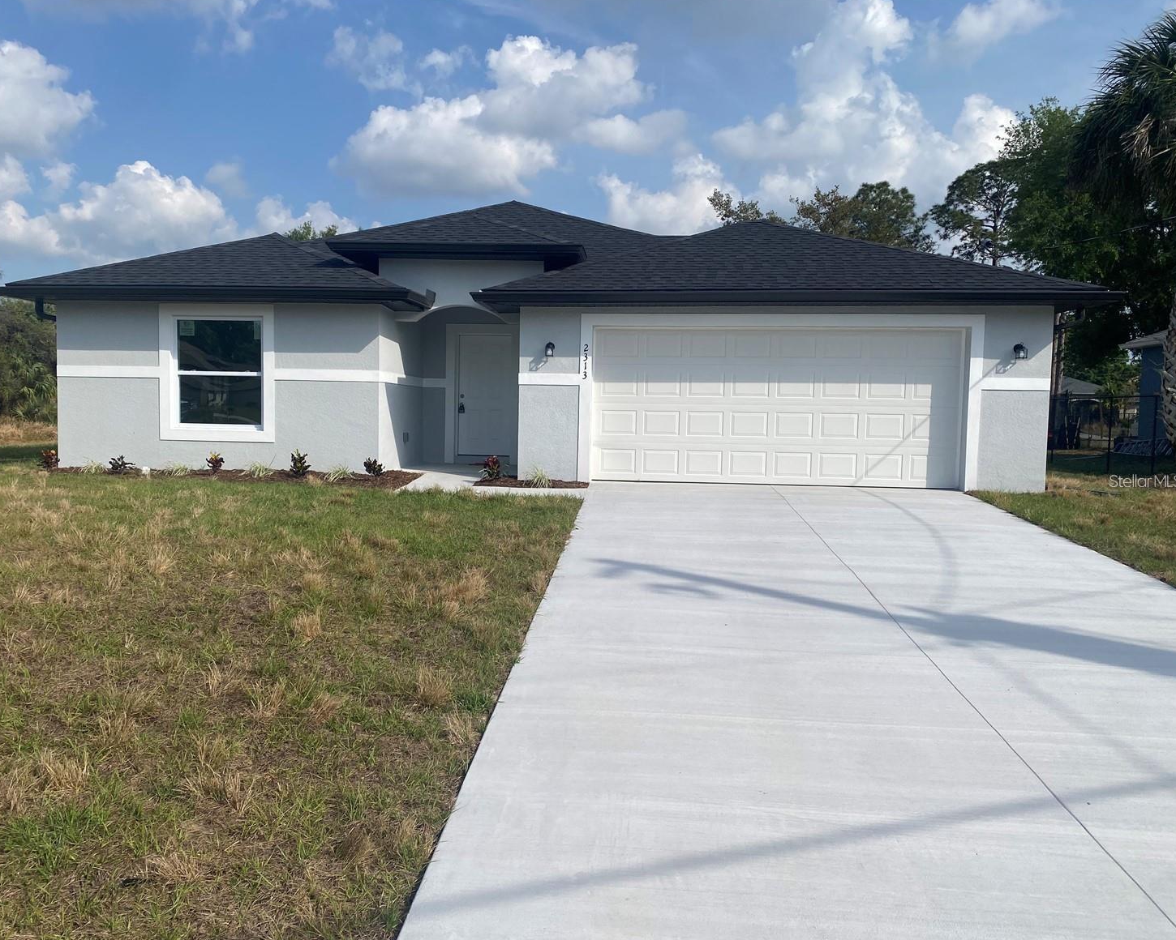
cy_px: 481
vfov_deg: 51.5
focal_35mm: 28
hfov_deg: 62.1
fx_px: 975
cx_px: 537
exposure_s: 1/5025
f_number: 1.8
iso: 32
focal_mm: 4.25
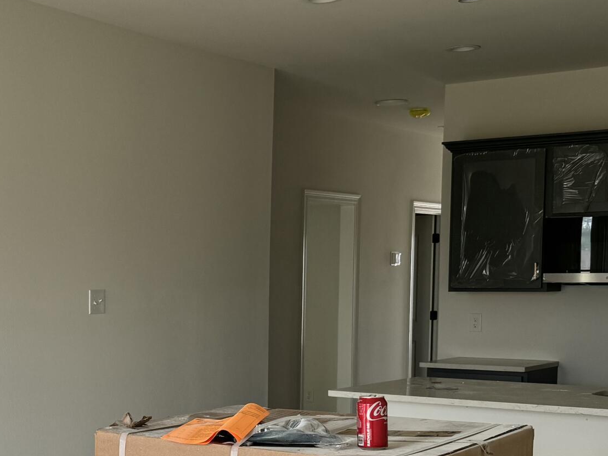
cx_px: 10
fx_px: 1142
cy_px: 381
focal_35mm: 65
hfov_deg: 28.1
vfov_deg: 22.2
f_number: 1.78
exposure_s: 1/121
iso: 80
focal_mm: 6.76
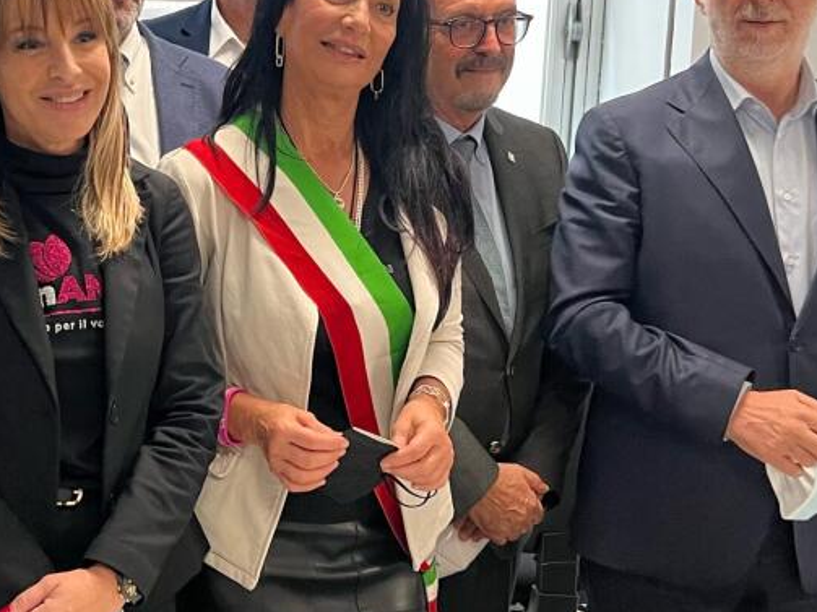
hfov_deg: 30.4
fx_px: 1463
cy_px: 242
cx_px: 162
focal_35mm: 62
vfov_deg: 23.6
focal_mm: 5.7
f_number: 1.5
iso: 200
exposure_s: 1/60
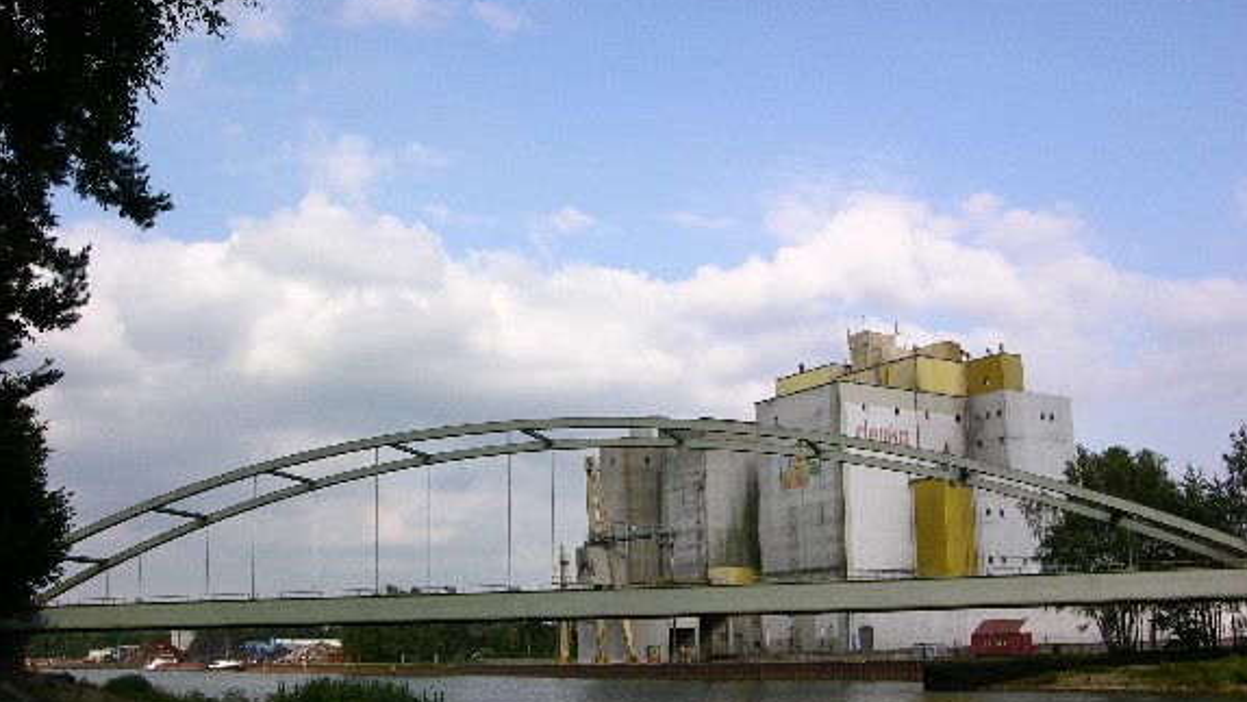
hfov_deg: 51.6
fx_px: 1290
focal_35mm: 39
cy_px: 446
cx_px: 633
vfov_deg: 30.3
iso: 50
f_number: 8
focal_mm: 8.9
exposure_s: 1/125
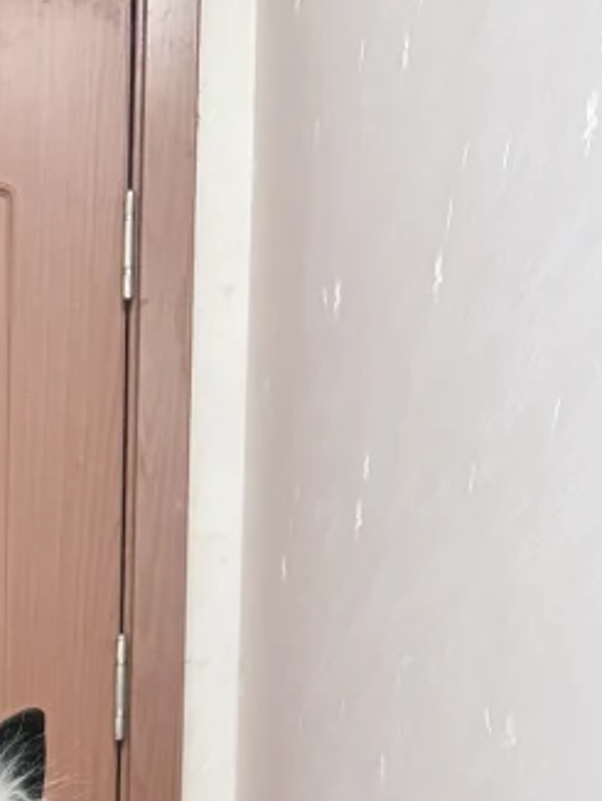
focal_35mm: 106
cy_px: 1646
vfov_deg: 14.8
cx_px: -253
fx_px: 2455
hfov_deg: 13.3
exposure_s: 1/50
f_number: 1.78
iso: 400
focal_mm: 6.76
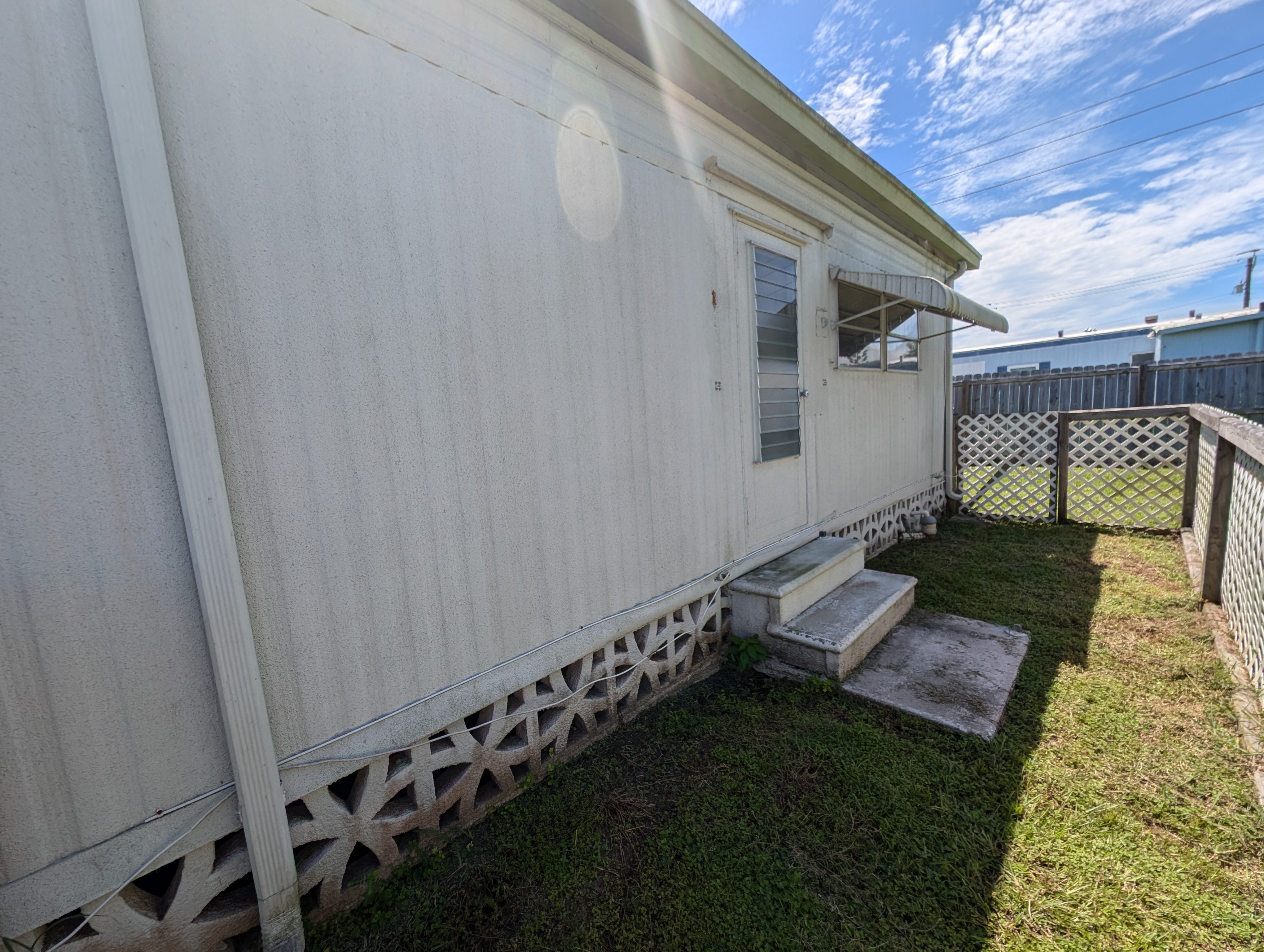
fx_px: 439
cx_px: 632
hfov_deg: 110.5
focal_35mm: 12
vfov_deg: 94.6
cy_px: 476
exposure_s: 1/1733
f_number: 1.95
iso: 39
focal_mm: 2.23
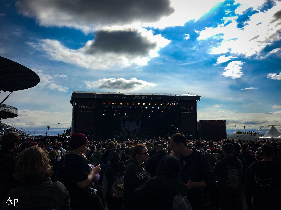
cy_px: 105
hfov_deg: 61.7
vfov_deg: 48.2
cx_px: 140
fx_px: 235
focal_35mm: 29
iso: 25
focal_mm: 4.15
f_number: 2.2
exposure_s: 1/3700
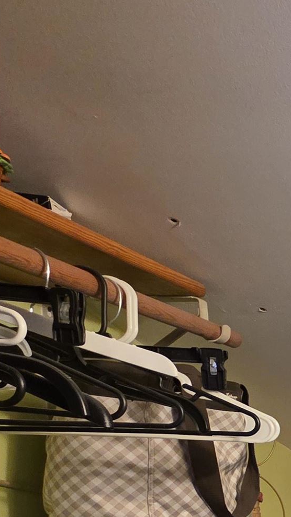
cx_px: 637
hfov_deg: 16.7
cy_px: 526
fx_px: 604
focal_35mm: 44
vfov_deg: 40.2
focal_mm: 2.2
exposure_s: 1/60
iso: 400
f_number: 1.9
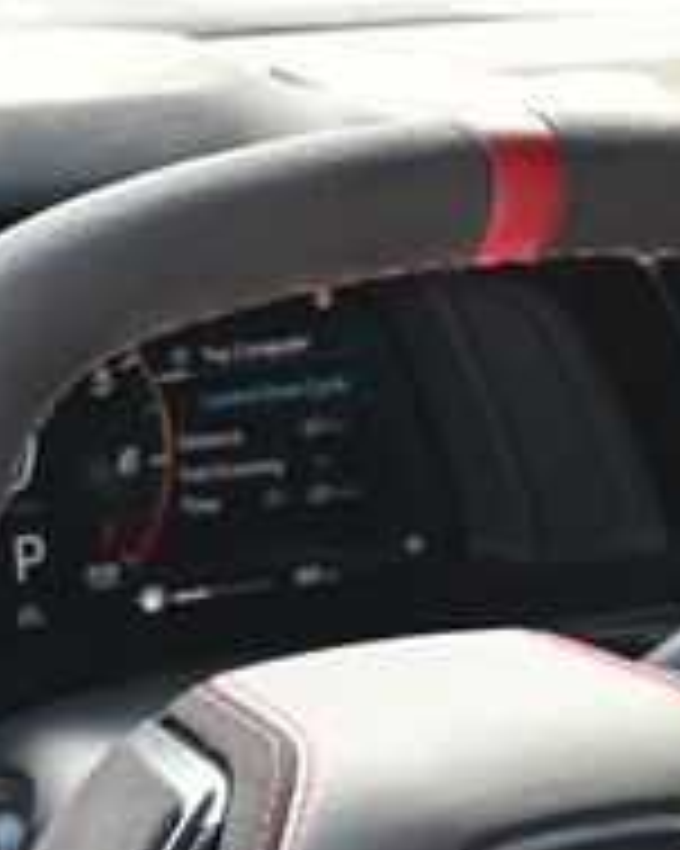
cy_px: 944
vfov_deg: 14.4
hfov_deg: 11.8
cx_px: 450
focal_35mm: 131
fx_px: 3293
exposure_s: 1/125
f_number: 4.5
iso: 500
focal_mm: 27.5
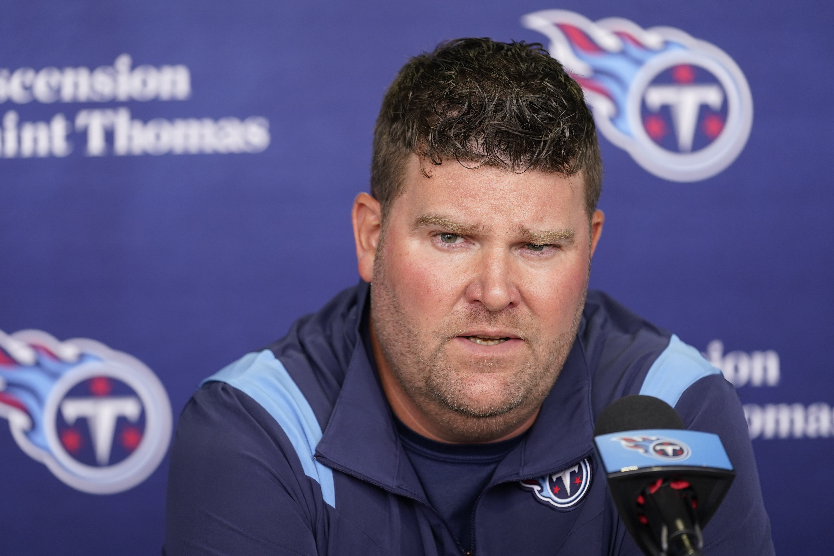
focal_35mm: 159
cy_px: 278
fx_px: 3683
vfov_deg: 8.6
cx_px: 417
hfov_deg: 12.9
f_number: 2.8
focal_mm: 159
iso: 640
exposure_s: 1/1000
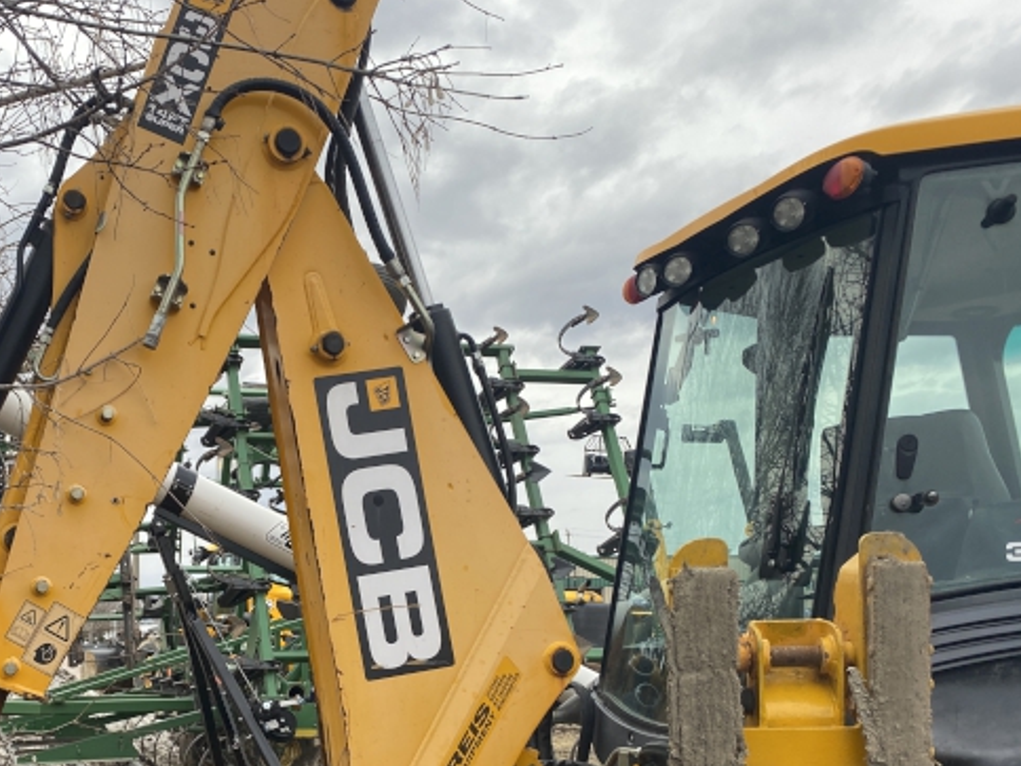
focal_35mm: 43
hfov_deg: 42.4
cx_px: 243
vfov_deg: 32.9
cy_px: 587
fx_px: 1268
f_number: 1.8
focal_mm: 4.25
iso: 32
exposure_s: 1/331
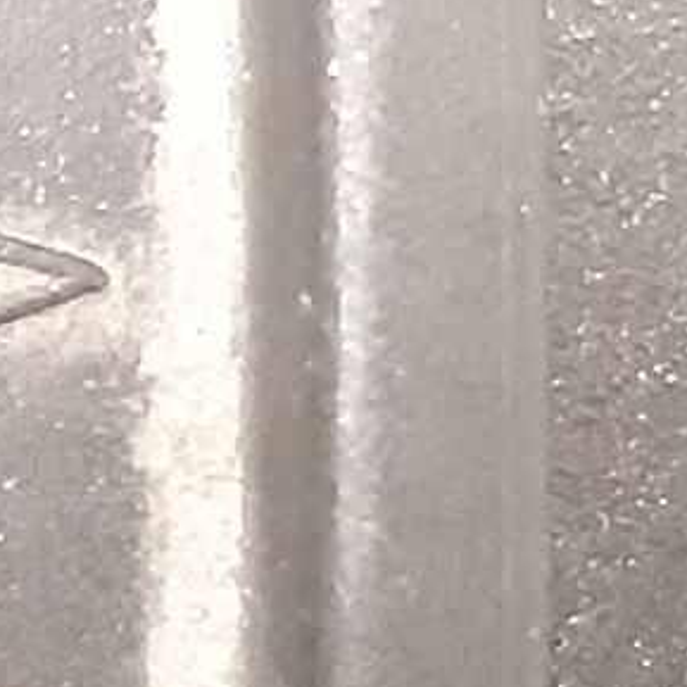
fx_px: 3660
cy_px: 875
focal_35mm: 163
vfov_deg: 10.5
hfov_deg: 9.3
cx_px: -1115
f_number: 1.7
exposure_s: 1/10
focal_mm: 3.93
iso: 1000
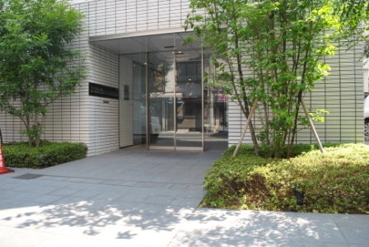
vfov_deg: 48.1
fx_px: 277
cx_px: 184
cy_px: 124
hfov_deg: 67.3
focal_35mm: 27
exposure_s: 1/125
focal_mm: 18
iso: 160
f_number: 5.6
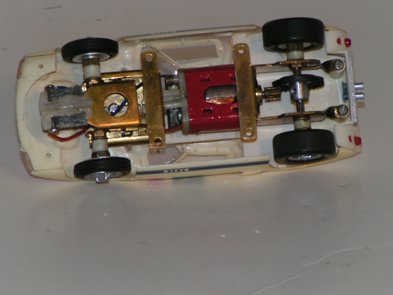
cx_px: 196
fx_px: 2679
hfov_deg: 8.4
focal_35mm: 236
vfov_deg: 6.3
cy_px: 148
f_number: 5.6
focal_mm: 36.1
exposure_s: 1/250
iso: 50
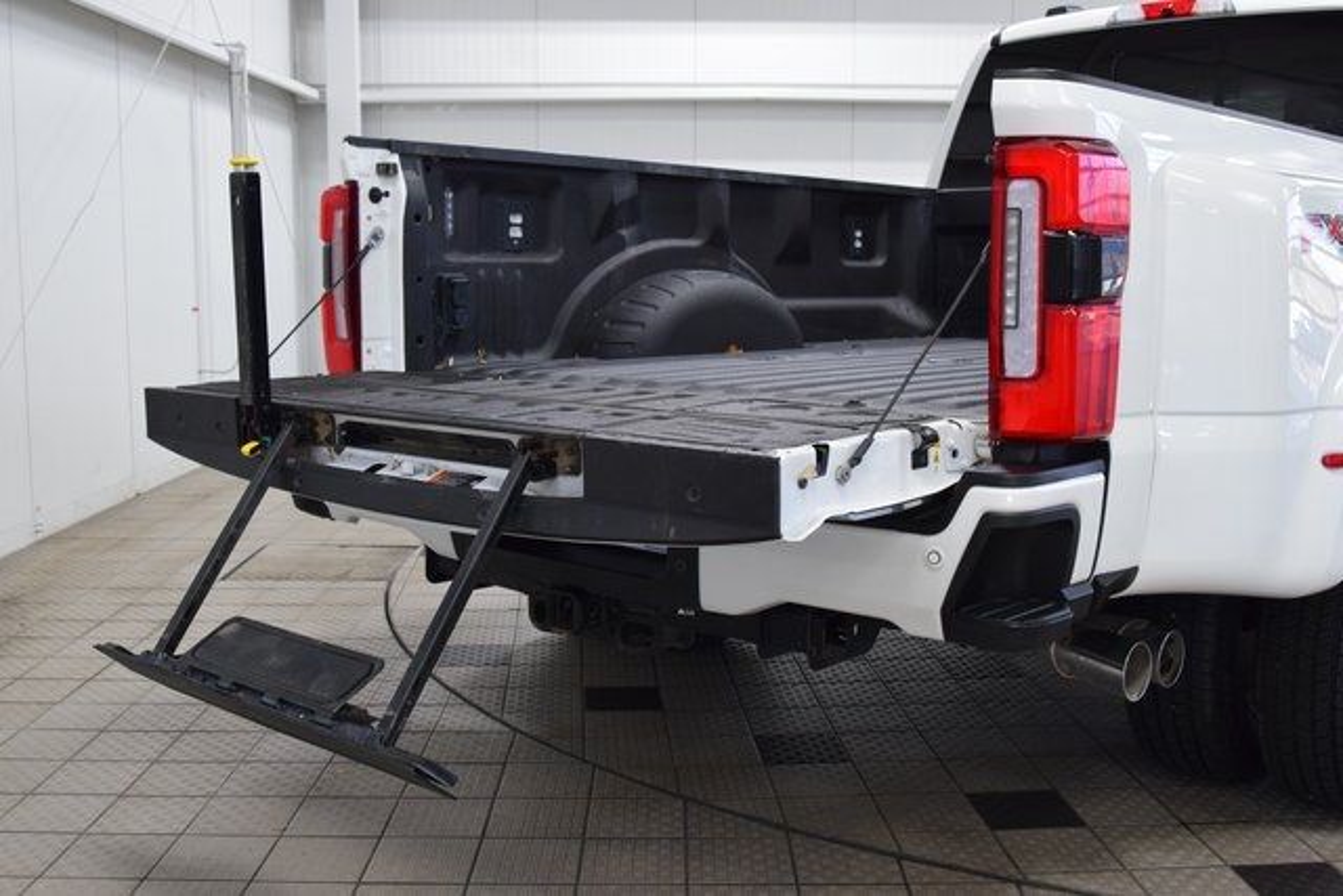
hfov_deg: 53.1
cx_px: 672
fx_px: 1343
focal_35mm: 36
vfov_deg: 36.9
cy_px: 448
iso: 1600
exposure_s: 1/60
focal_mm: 24
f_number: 6.3
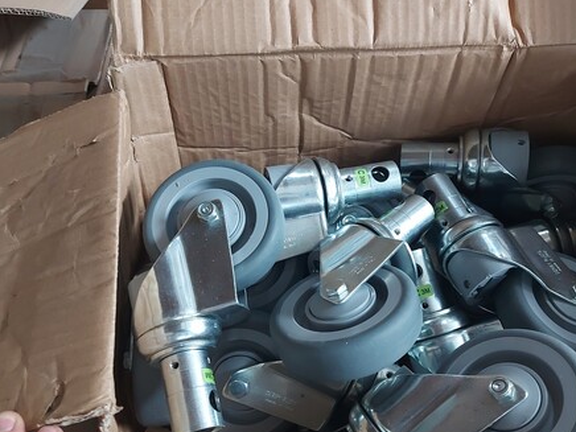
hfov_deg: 55.3
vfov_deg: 42.7
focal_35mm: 33
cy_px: 263
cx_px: 312
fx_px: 549
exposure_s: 1/25
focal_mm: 5.23
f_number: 1.8
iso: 400
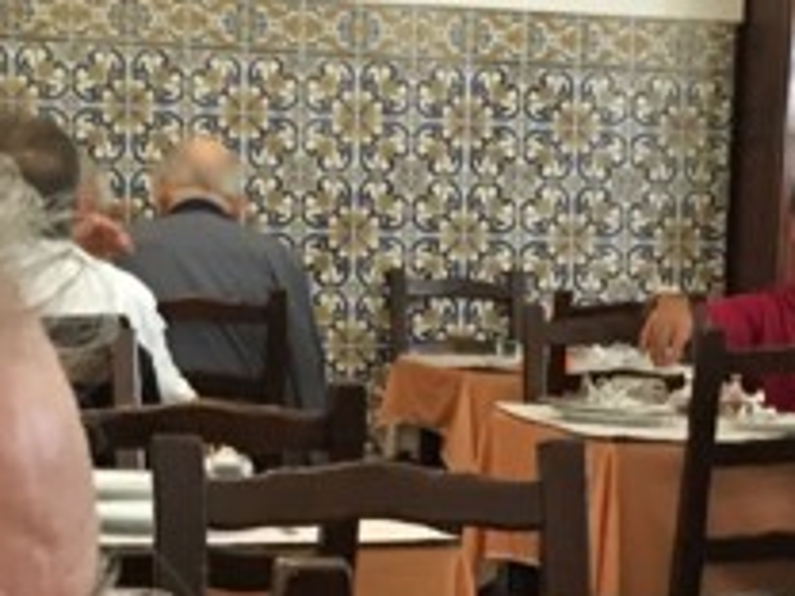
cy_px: 825
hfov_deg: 14.7
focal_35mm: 134
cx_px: 573
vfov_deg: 10.8
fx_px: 3077
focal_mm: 4.15
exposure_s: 1/17
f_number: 2.2
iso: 250
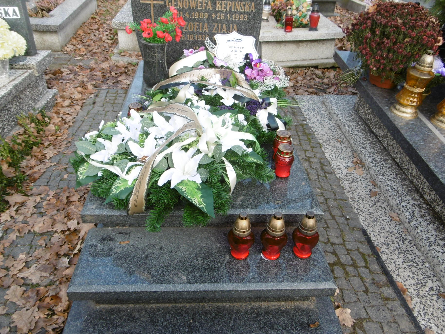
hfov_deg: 65.3
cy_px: 157
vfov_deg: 51.3
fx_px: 347
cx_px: 222
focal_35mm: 27
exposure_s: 1/160
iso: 100
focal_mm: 4.3
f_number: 3.1
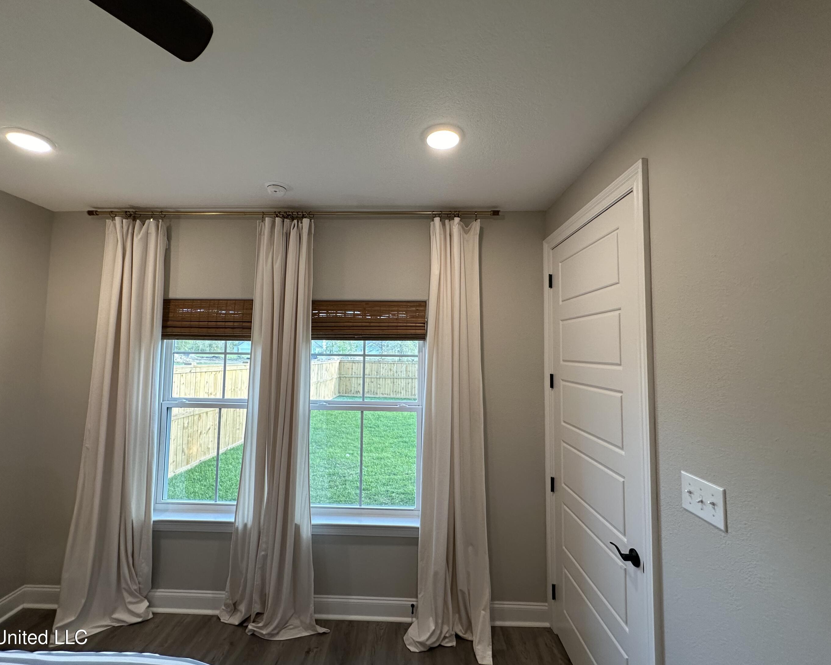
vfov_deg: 84.0
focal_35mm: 15
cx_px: 403
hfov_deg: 96.8
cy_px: 326
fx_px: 369
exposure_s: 1/120
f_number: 2.2
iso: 160
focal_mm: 2.22
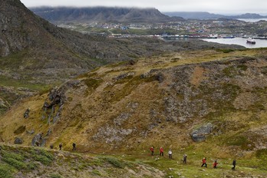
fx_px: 304
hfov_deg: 47.2
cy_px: 81
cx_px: 154
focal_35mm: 41
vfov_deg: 32.6
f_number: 11
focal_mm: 34
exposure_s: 1/320
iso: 400
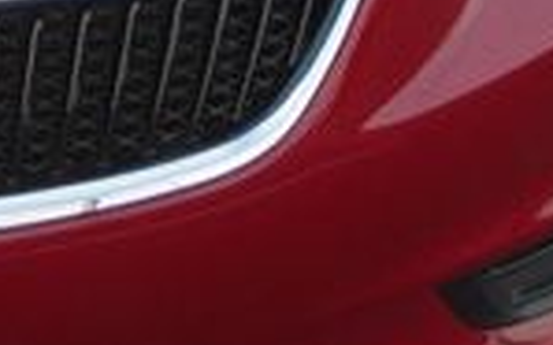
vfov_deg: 10.6
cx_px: -200
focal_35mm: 118
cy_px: -193
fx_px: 1778
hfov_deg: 16.5
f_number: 3.2
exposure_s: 1/250
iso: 100
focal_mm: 4.6
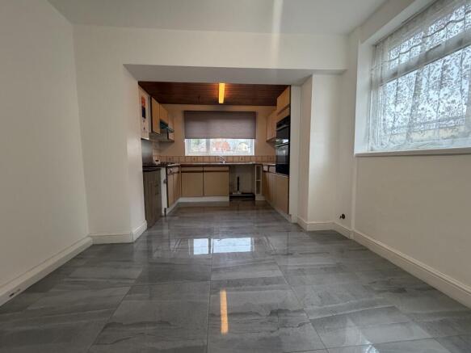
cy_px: 176
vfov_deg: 85.7
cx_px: 236
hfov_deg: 102.1
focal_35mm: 14
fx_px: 190
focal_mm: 2.22
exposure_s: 1/100
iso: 250
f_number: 2.2
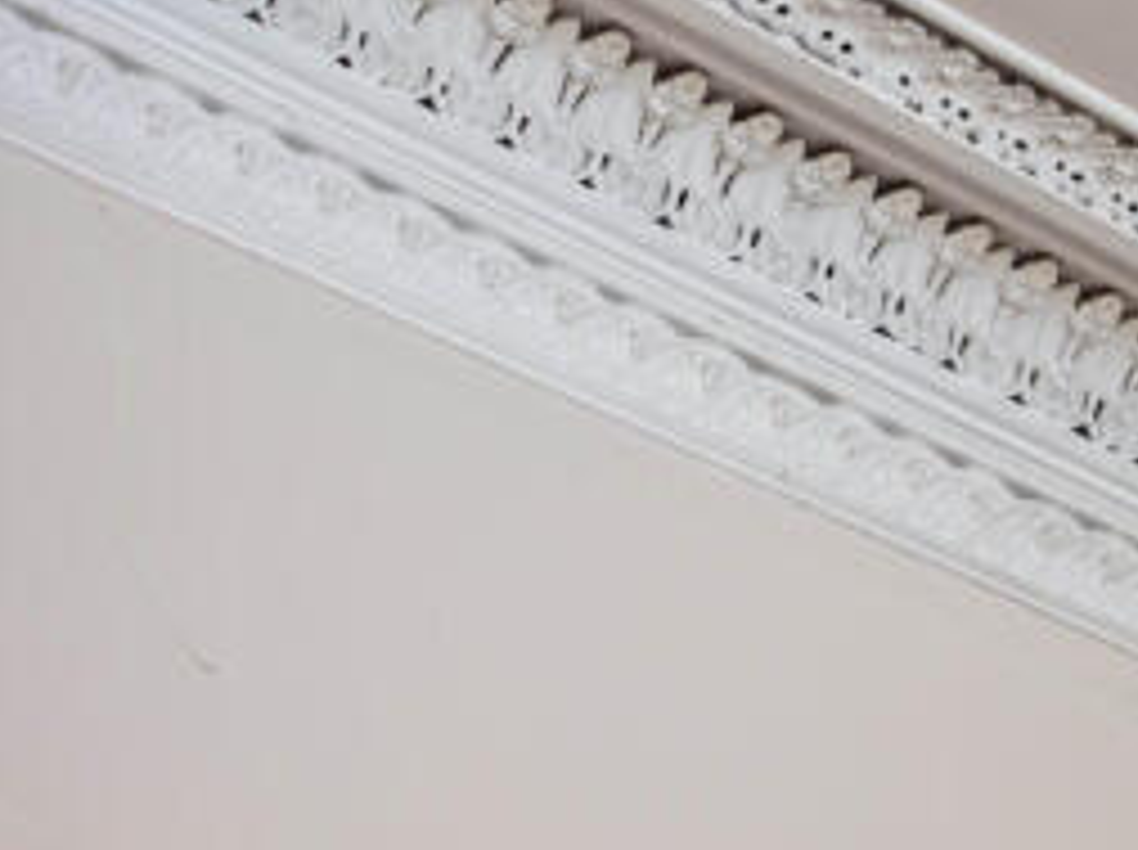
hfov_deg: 15.7
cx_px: 918
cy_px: 385
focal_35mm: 125
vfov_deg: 11.8
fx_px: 4104
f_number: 4
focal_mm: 69
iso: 640
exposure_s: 1/13
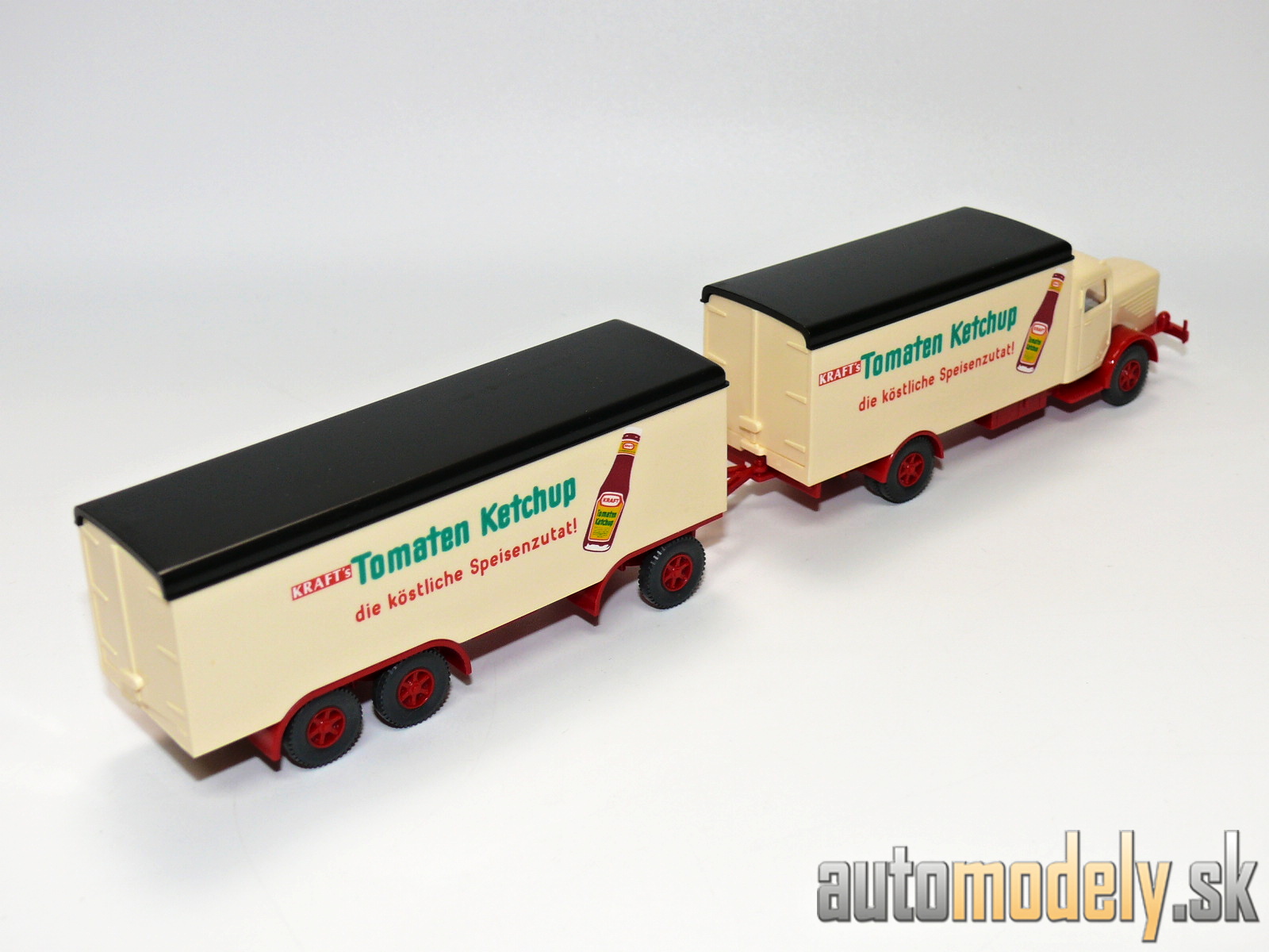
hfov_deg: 36.2
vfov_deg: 27.5
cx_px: 634
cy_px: 476
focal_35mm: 53
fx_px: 1943
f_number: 4
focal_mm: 9.4
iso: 100
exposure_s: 1/30
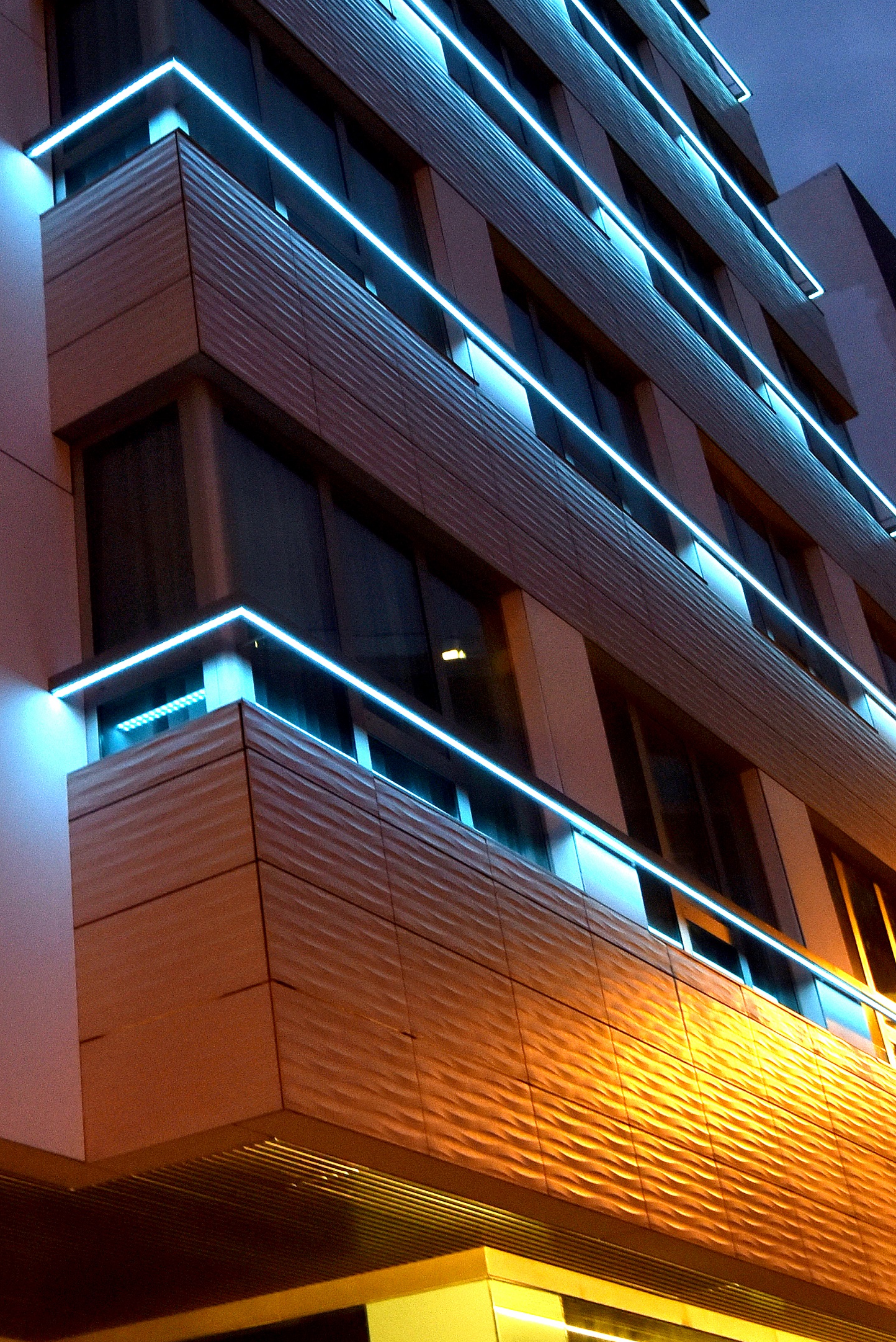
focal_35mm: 49
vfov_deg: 39.9
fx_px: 1827
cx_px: -6
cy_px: 451
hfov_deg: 26.1
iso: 1000
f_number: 5.6
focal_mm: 18
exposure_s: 1/60
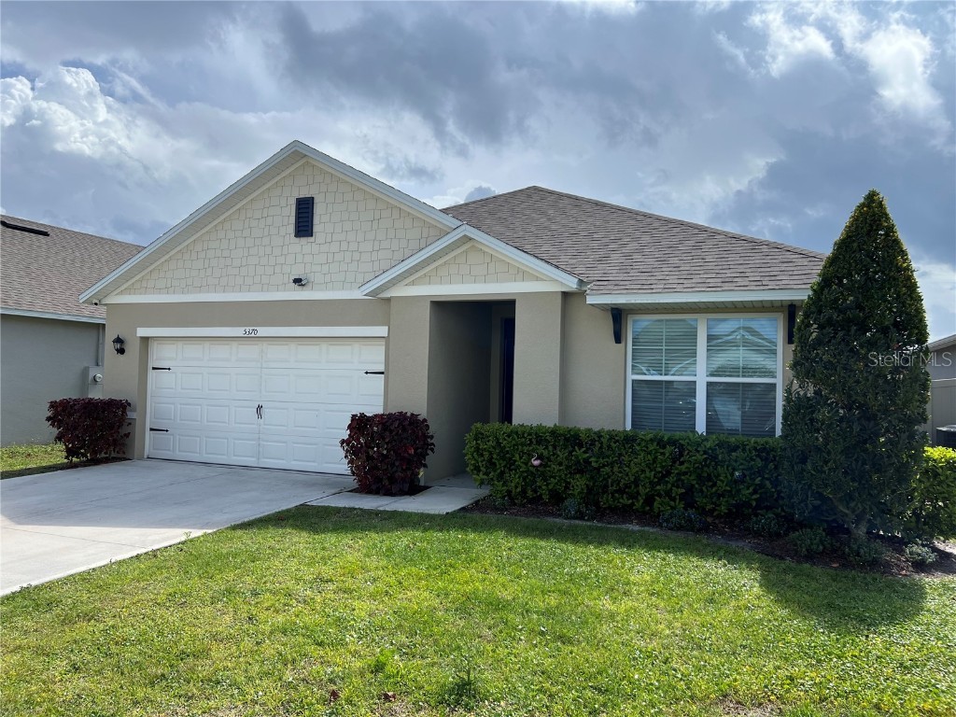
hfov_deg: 67.3
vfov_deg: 53.1
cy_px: 358
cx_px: 478
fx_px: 718
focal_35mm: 26
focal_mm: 5.7
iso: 50
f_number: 1.5
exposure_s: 1/4630
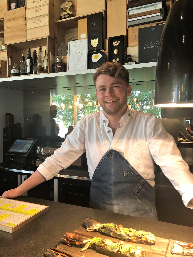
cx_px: 96
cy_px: 128
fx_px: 208
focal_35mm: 28
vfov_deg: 63.4
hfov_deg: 49.7
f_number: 1.8
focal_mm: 3.99
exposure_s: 1/17
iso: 80
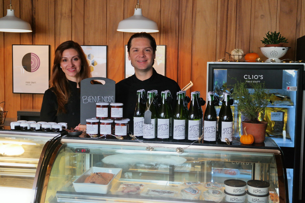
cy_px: 102
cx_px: 152
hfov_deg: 42.7
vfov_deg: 29.2
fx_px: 390
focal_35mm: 46
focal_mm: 30
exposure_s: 1/50
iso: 800
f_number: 4.5
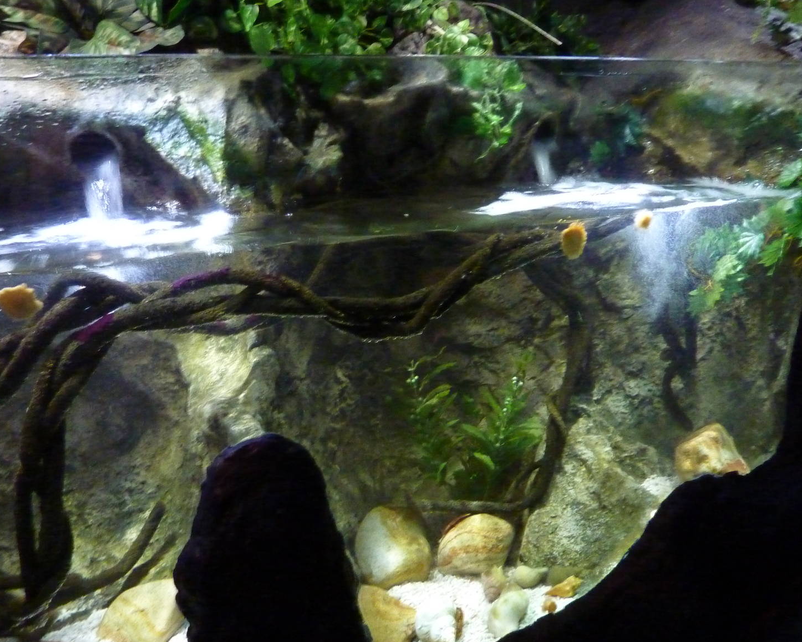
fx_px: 641
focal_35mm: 27
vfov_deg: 53.2
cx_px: 394
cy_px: 323
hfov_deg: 64.1
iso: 800
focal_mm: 4.1
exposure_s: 1/13
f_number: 3.3
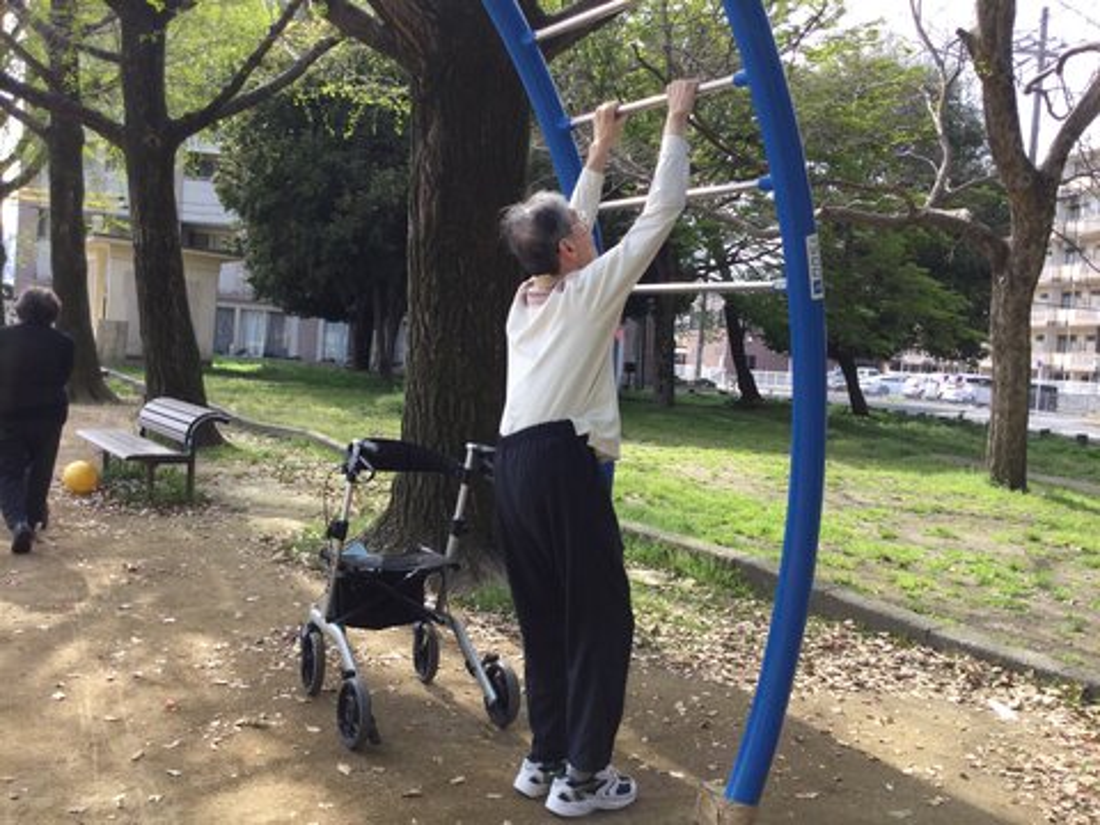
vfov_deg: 45.4
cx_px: 550
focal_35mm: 31
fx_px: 985
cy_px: 412
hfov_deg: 58.4
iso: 25
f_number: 2.4
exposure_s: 1/245
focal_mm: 3.3
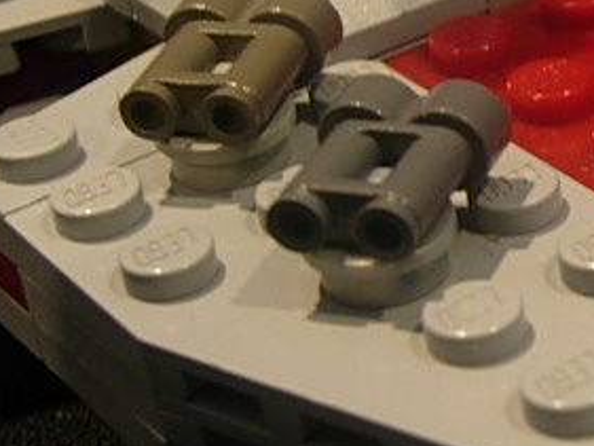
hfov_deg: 13.7
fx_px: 2249
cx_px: 1025
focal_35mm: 131
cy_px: 186
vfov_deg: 11.3
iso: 70
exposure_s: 1/4
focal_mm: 7.5
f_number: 2.7
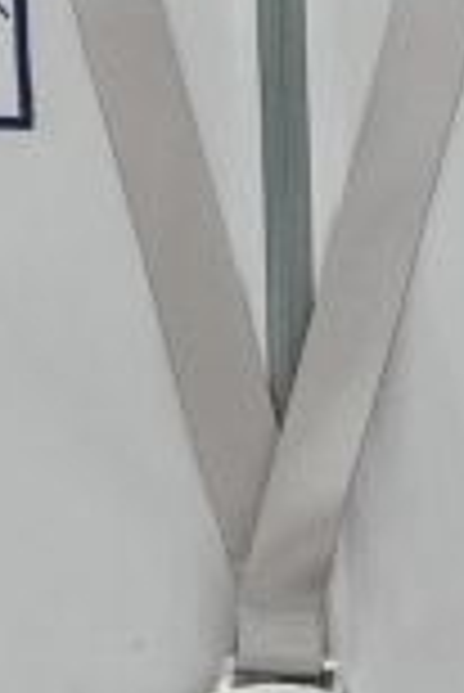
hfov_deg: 0.6
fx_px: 45077
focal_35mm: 2337
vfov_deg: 0.9
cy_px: 554
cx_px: 198
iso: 2000
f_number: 2.8
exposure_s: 1/500
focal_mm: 200
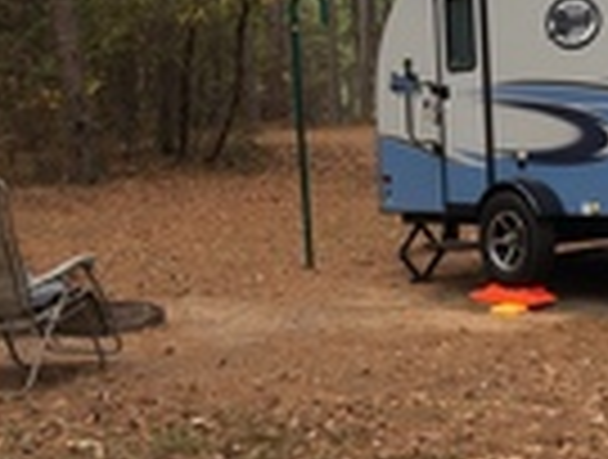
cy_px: 119
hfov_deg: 25.6
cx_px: 450
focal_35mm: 75
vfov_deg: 19.6
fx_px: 1321
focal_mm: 4.15
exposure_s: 1/120
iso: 32
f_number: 2.2
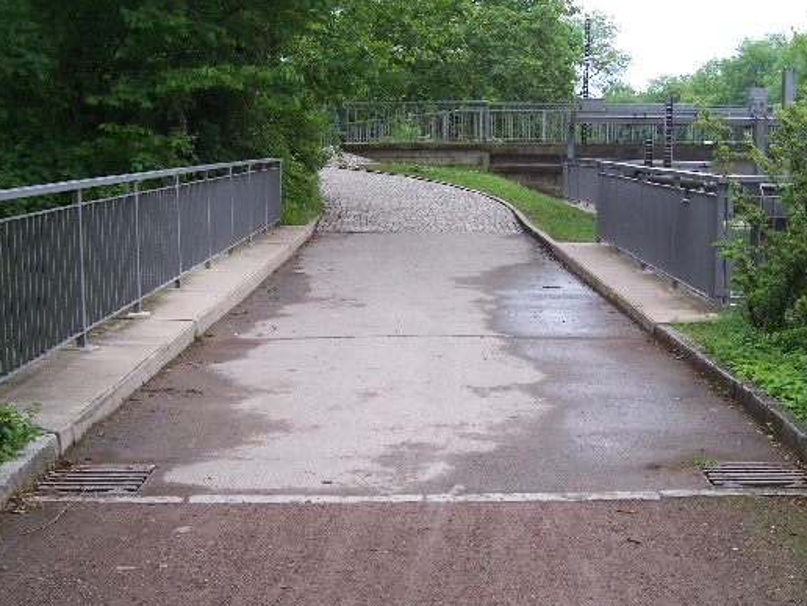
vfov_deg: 31.5
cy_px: 304
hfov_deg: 41.2
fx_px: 1072
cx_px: 427
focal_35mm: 46
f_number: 3
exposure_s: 1/250
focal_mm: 7
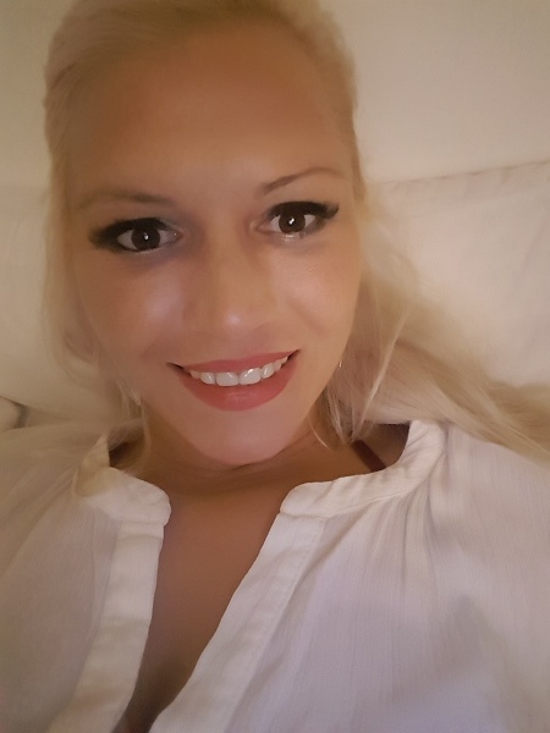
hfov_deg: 63.4
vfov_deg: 79.0
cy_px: 366
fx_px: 445
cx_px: 275
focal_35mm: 21
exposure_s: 1/13
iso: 1000
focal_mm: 2.1
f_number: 1.7
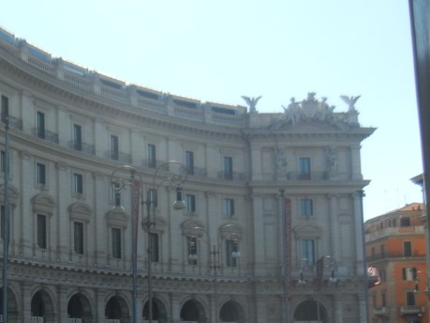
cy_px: 262
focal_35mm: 67
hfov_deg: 27.5
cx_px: 15
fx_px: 832
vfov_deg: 21.6
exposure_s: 1/307
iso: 160
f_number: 7
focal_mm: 5.4
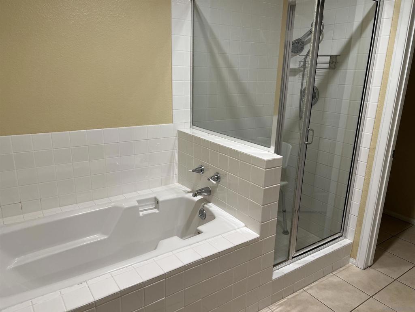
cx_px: 208
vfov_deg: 53.1
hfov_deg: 67.3
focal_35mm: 26
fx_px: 312
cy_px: 156
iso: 100
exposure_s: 1/60
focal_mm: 5.7
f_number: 1.5
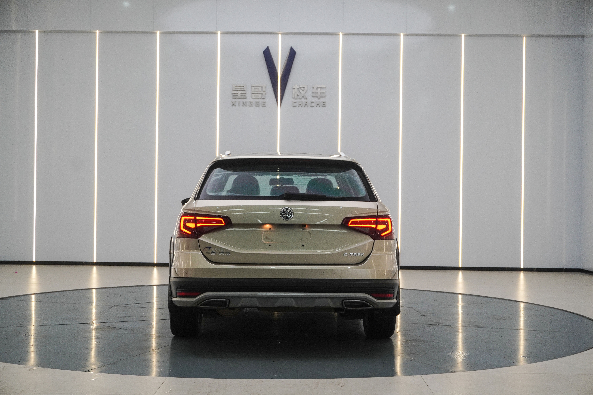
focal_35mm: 51
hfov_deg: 38.9
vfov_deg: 26.5
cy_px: 198
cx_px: 296
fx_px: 840
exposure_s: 1/80
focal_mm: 34
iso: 640
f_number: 6.3
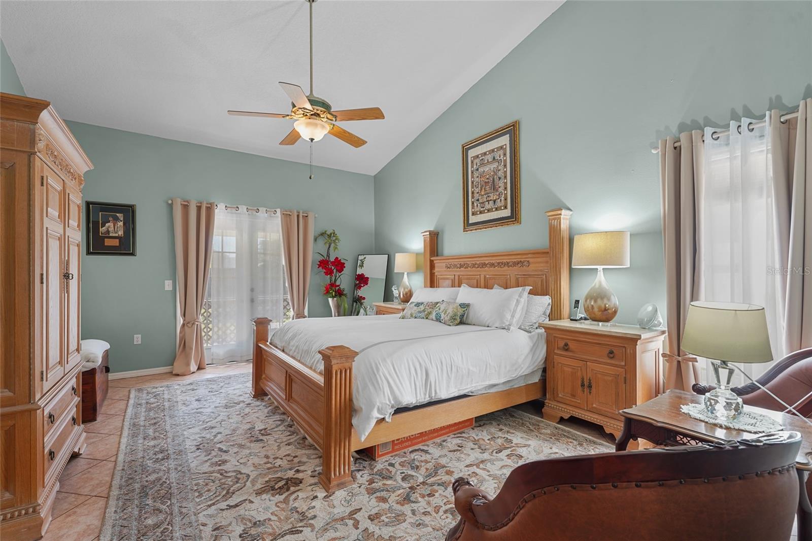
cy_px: 270
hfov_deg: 96.7
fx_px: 361
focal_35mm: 16
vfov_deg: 73.7
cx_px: 406
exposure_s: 1
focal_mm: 16
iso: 250
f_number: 9
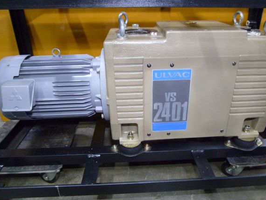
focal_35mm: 27
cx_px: 145
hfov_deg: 65.2
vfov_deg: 51.4
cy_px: 99
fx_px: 208
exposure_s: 1/10
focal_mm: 4.3
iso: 400
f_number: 2.2
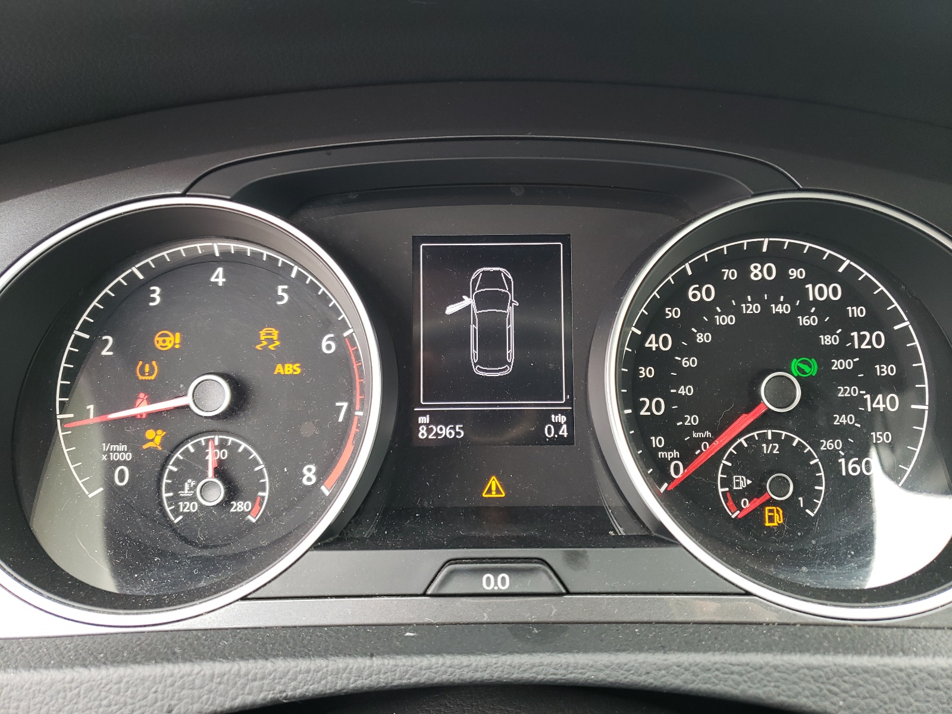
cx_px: 476
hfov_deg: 67.3
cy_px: 357
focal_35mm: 26
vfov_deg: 53.1
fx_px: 715
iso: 60
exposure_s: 1/50
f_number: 1.5
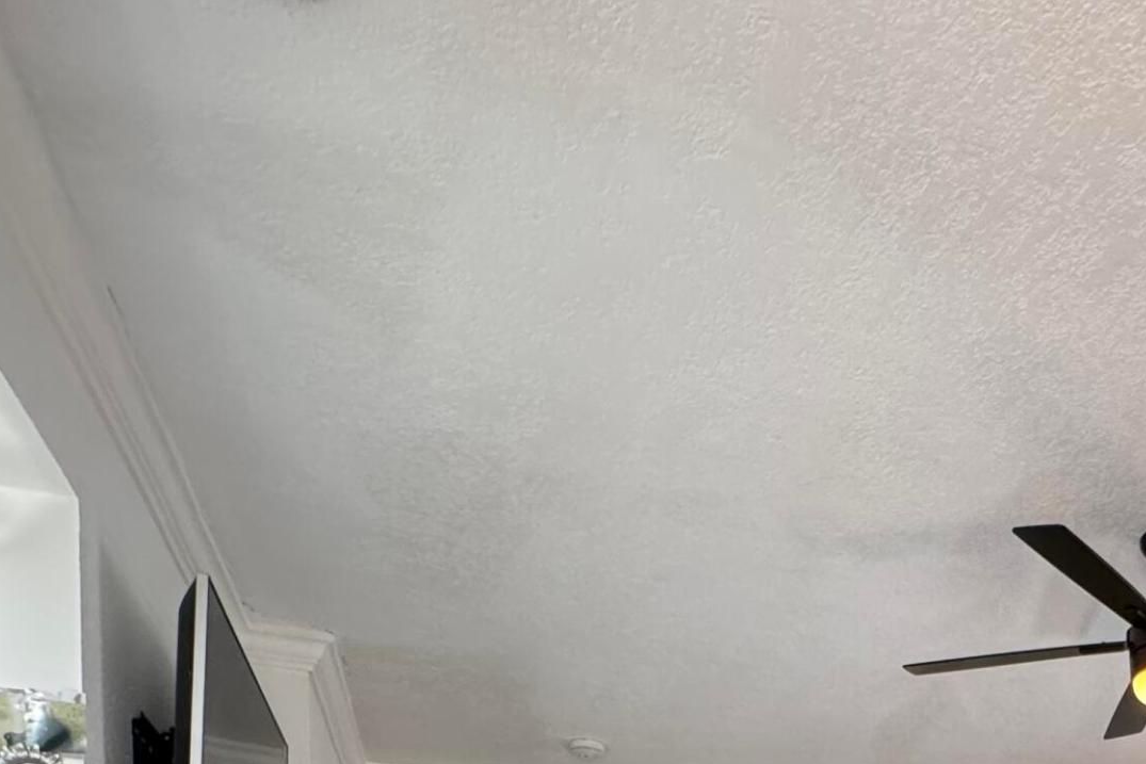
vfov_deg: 25.5
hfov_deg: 44.1
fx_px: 1242
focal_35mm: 39
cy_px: 1150
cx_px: 1080
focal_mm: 2.22
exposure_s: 1/120
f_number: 2.2
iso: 320
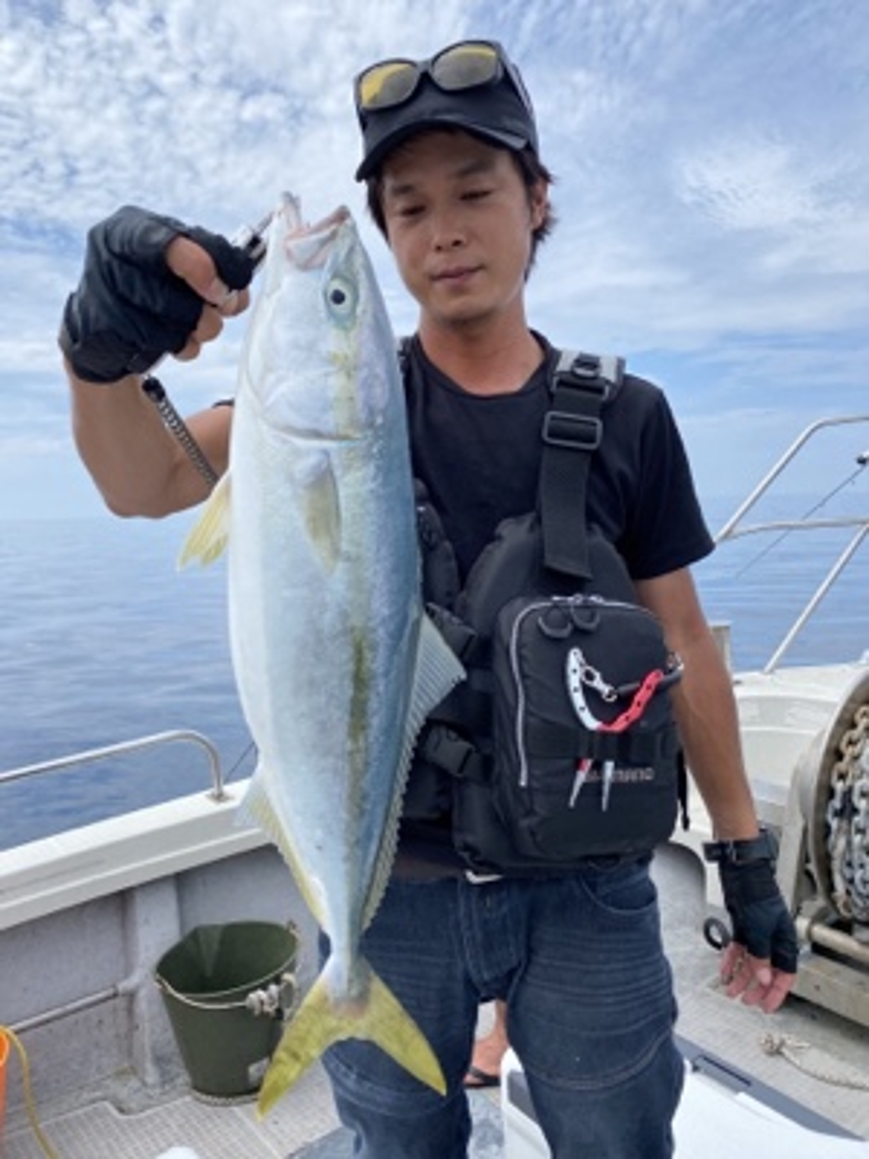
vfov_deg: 67.3
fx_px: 870
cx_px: 434
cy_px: 580
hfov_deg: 53.1
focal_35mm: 26
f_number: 1.8
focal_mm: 4.25
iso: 32
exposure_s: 1/3125
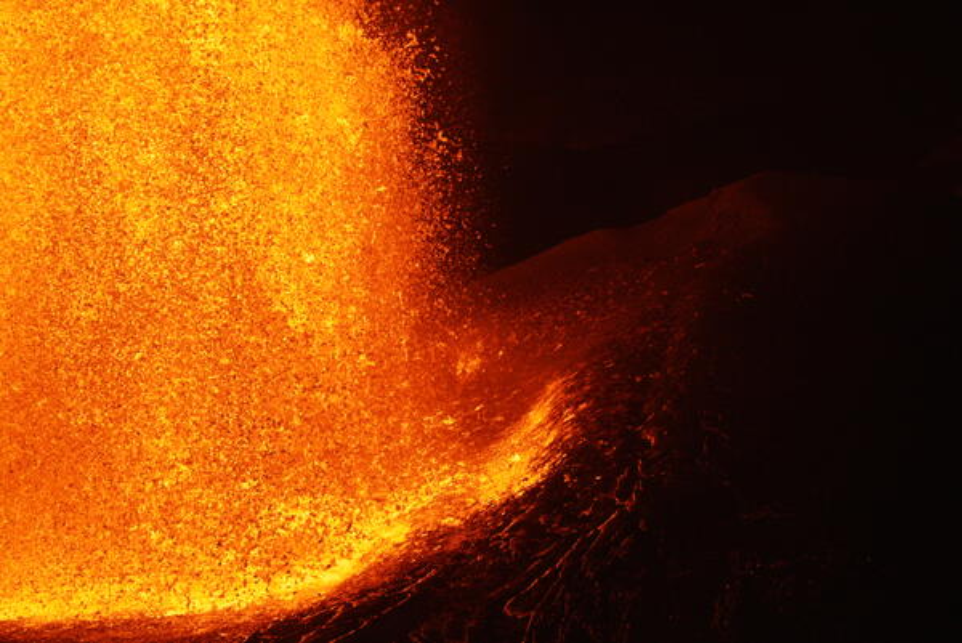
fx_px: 5348
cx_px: 481
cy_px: 322
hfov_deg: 10.3
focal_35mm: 200
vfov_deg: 6.9
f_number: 7.1
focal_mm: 200
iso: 1250
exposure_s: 1/200
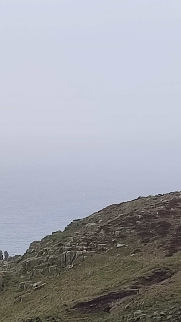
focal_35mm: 68
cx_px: 21
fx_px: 580
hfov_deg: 17.5
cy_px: 247
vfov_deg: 30.4
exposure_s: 1/100
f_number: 1.9
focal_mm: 6.04
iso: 55
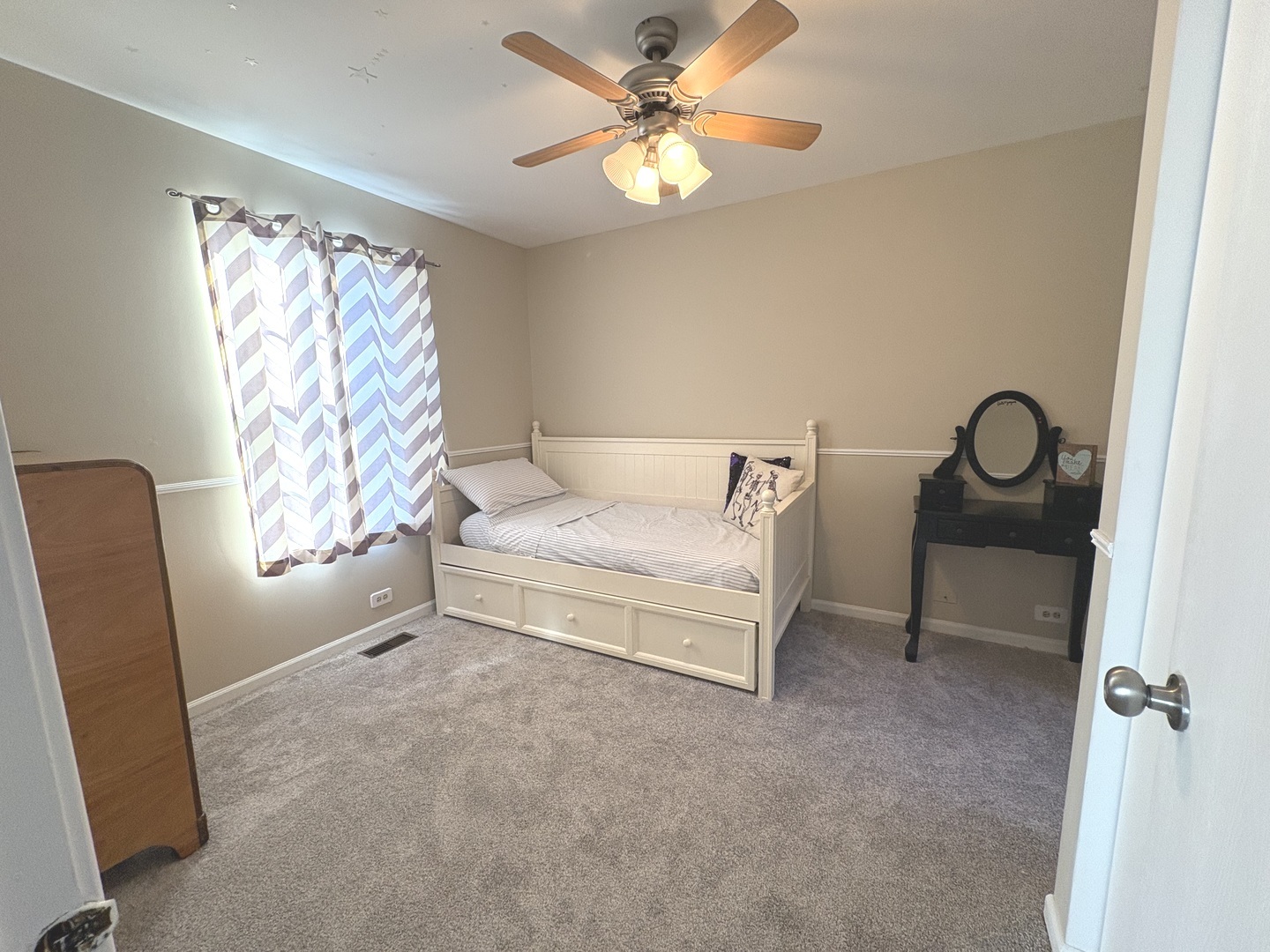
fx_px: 514
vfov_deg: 85.7
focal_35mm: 14
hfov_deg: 102.1
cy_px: 476
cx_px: 635
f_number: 2.2
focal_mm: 2.22
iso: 200
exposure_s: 1/60
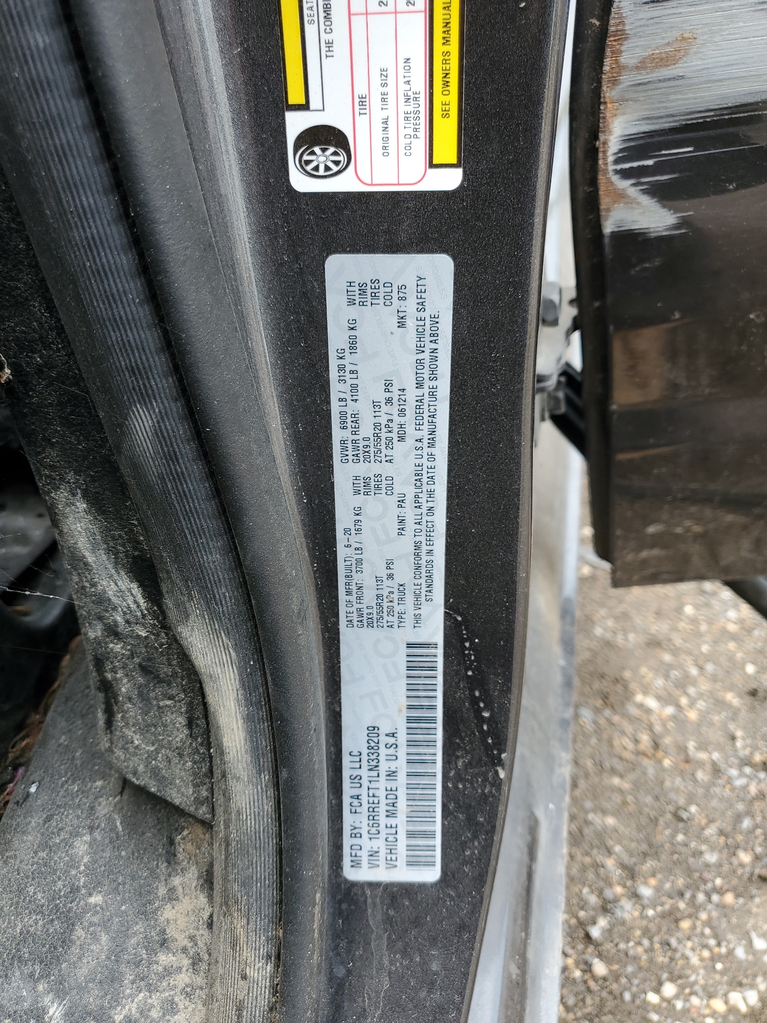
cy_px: 512
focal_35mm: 26
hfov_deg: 53.1
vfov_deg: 67.3
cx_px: 384
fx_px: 768
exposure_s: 1/417
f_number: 1.5
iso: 50
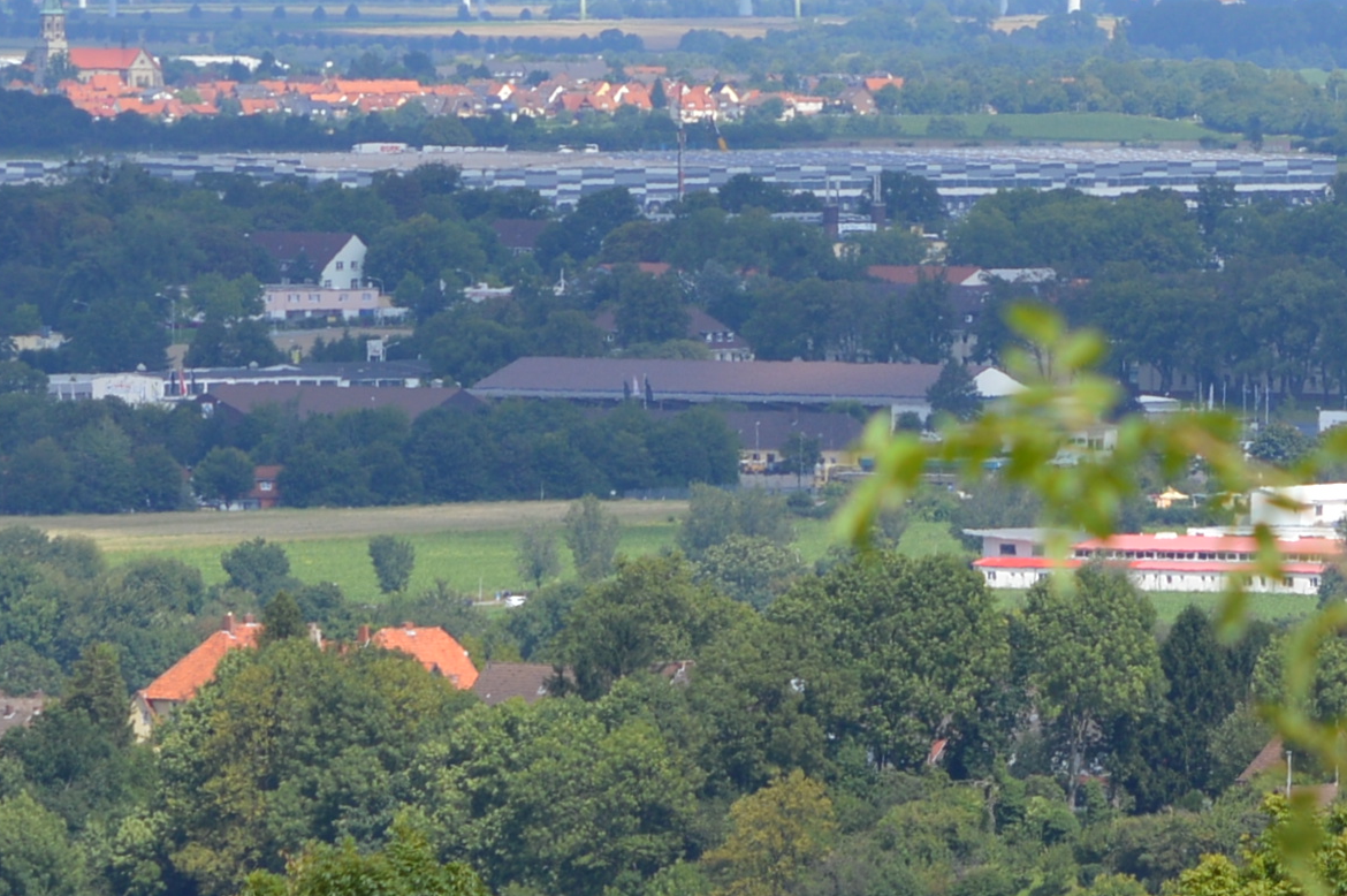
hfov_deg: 3.9
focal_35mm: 532
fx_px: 19888
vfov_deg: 2.6
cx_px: 1882
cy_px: -74
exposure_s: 1/320
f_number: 9
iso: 100
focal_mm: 92
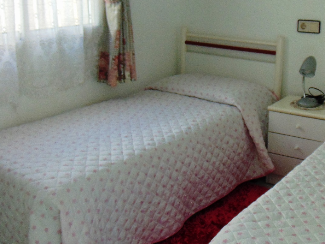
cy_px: 71
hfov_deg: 38.0
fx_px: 469
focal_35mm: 50
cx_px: 201
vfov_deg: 28.8
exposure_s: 1/40
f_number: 3
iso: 80
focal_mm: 4.5
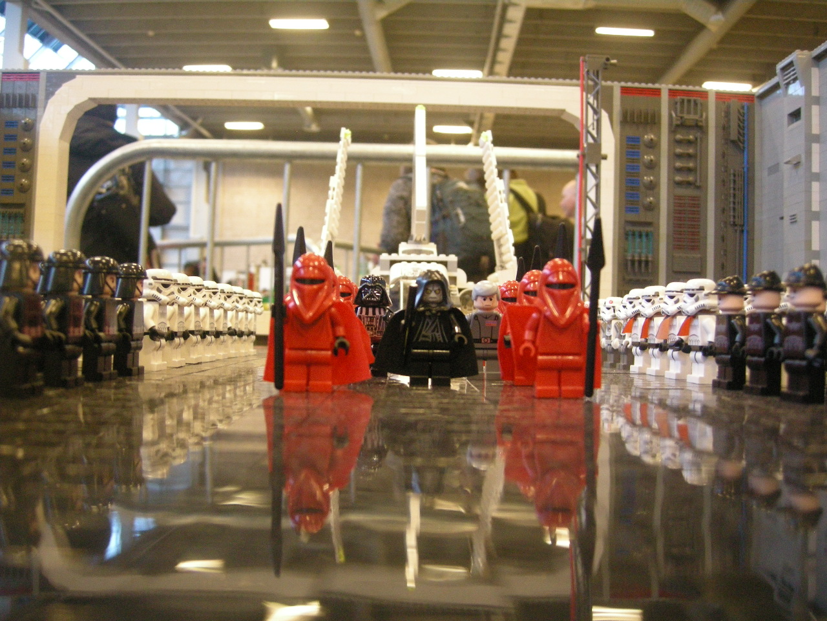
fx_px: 860
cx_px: 414
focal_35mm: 36
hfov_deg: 51.4
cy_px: 310
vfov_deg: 39.7
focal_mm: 7.5
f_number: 2.7
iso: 400
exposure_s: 1/12.1
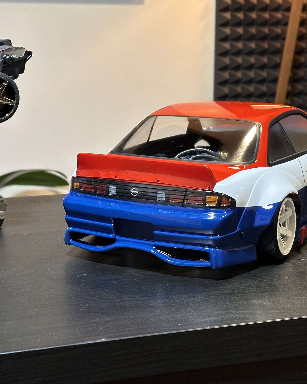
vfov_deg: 26.4
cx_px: 110
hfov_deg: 21.2
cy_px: 168
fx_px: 818
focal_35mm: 72
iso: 200
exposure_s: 1/50
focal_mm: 6.86
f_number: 1.78
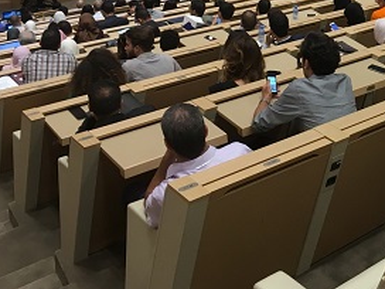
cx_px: 398
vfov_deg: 21.9
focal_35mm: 64
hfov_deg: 28.2
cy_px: -14
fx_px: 712
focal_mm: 4.15
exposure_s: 1/33
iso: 80
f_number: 2.2
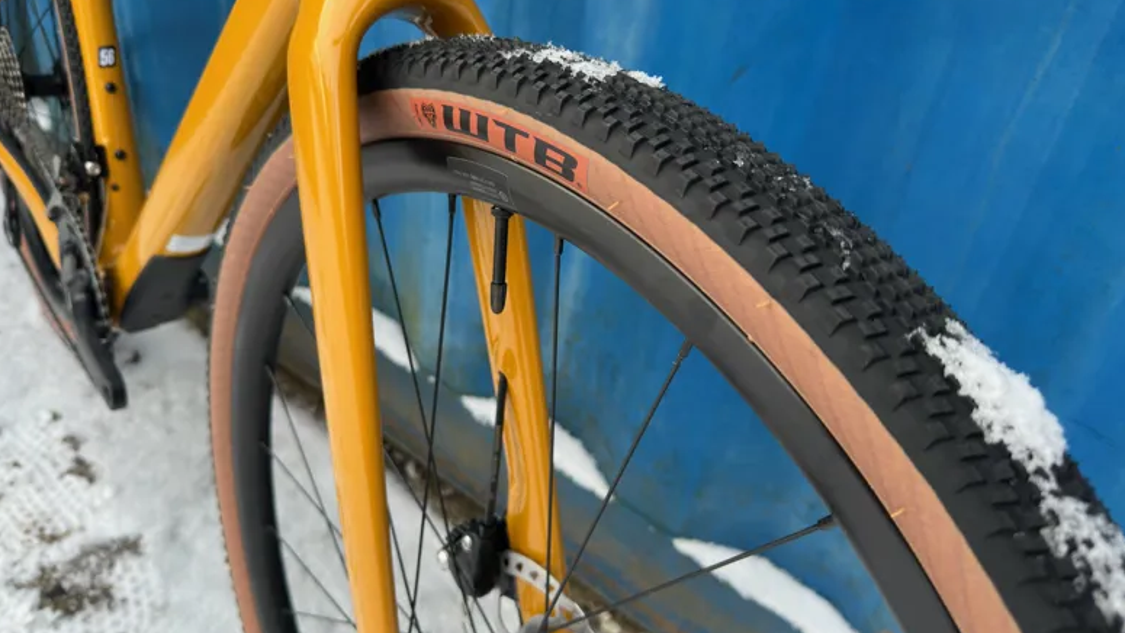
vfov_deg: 42.9
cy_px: 321
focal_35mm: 27
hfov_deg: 69.9
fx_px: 805
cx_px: 555
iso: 80
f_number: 1.78
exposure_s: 1/262
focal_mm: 6.86
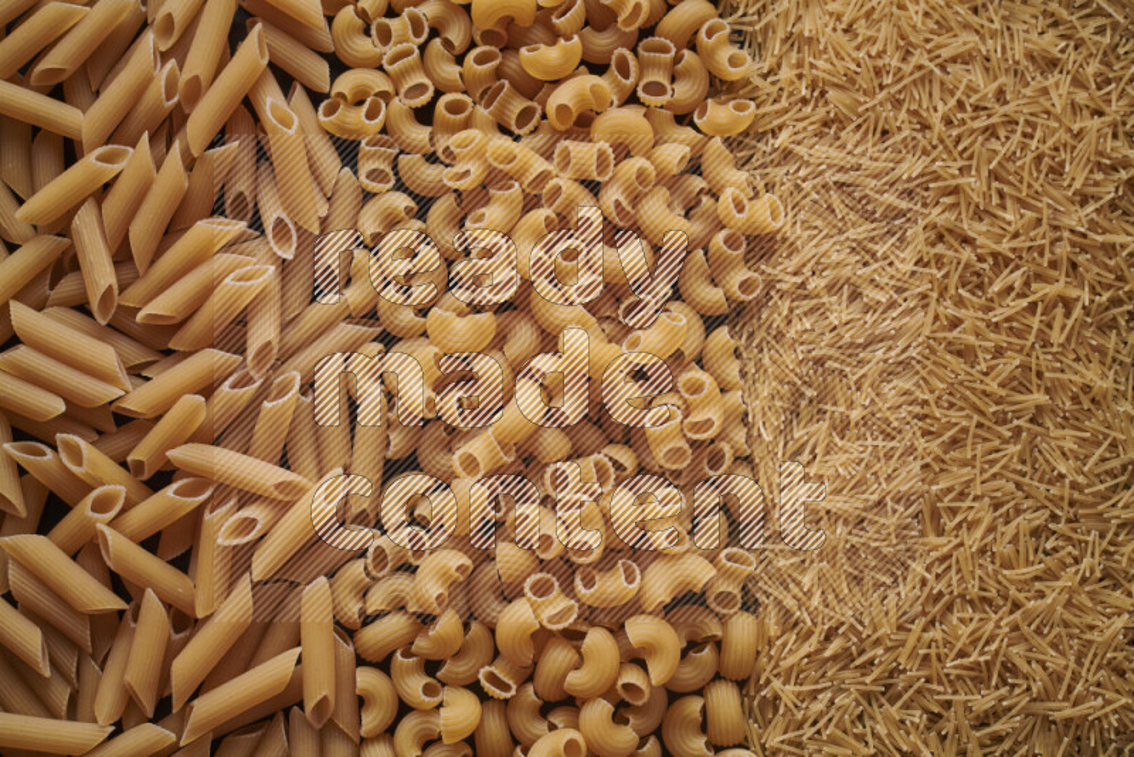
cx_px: 567
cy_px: 378
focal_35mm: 50
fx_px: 1575
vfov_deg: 27.0
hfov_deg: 39.6
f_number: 8
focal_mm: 50
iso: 160
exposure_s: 1/100
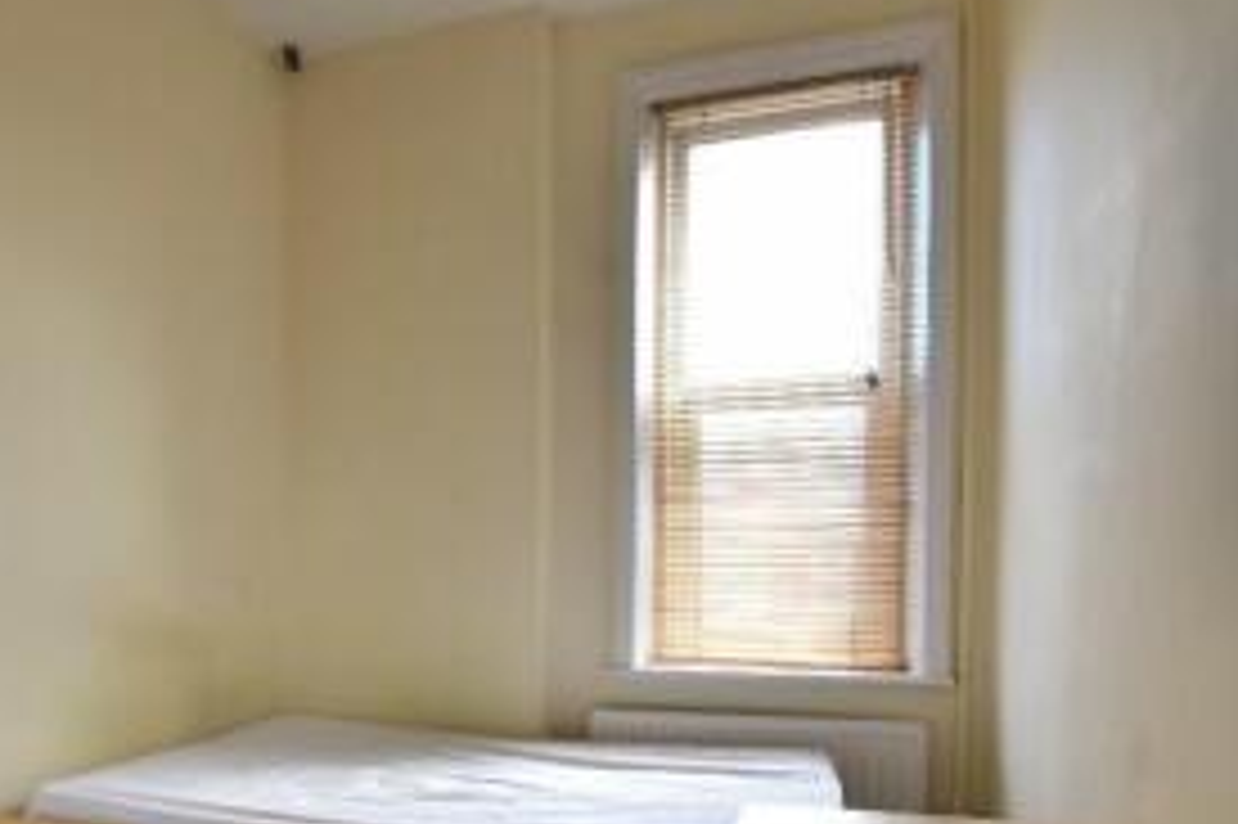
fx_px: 894
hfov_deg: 68.9
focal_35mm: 26
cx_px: 513
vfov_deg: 47.2
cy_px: 642
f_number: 10
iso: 800
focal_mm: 10
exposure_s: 1/50
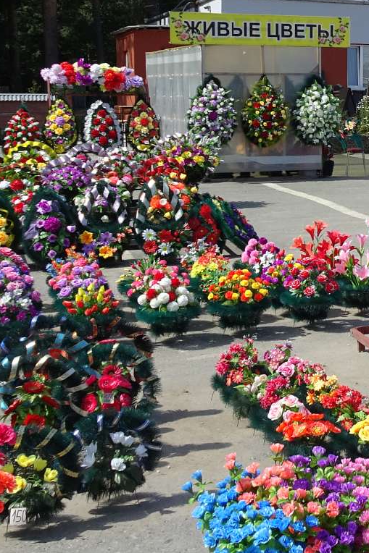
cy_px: 153
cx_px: 436
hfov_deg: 20.0
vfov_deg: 31.0
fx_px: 984
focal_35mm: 64
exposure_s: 1/800
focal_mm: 4.1
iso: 80
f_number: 3.5
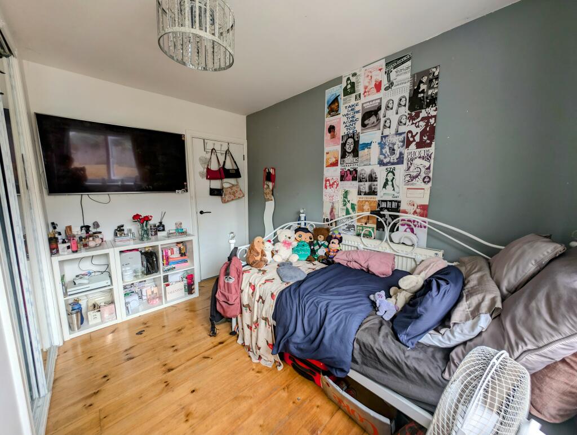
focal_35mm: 12
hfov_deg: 110.5
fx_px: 200
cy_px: 218
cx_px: 288
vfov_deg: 94.6
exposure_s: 1/97.7
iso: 42
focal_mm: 2.23
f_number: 1.95
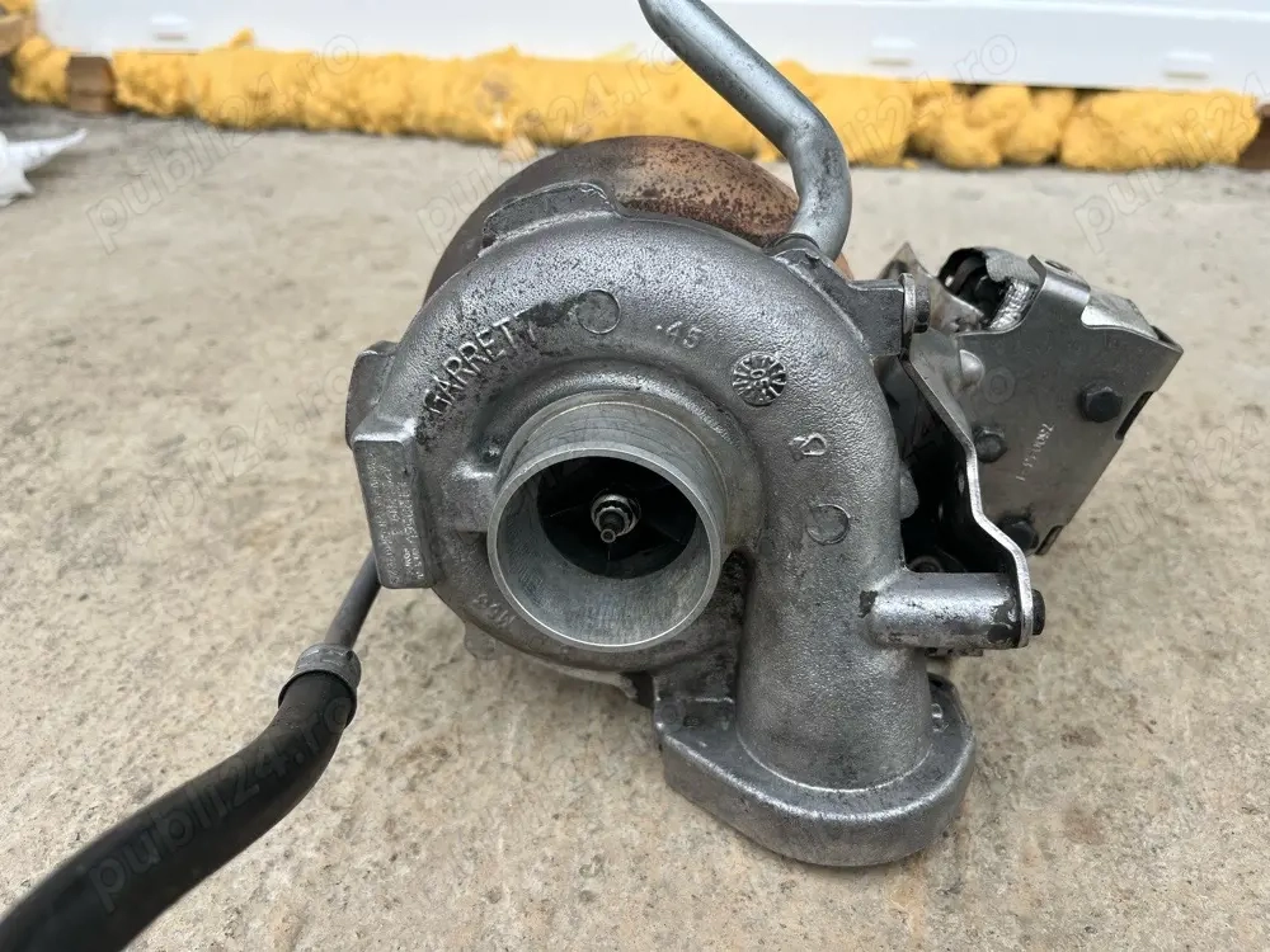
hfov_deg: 67.3
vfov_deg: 53.1
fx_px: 954
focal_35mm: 26
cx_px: 635
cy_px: 476
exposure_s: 1/304
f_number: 1.6
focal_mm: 5.1
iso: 50
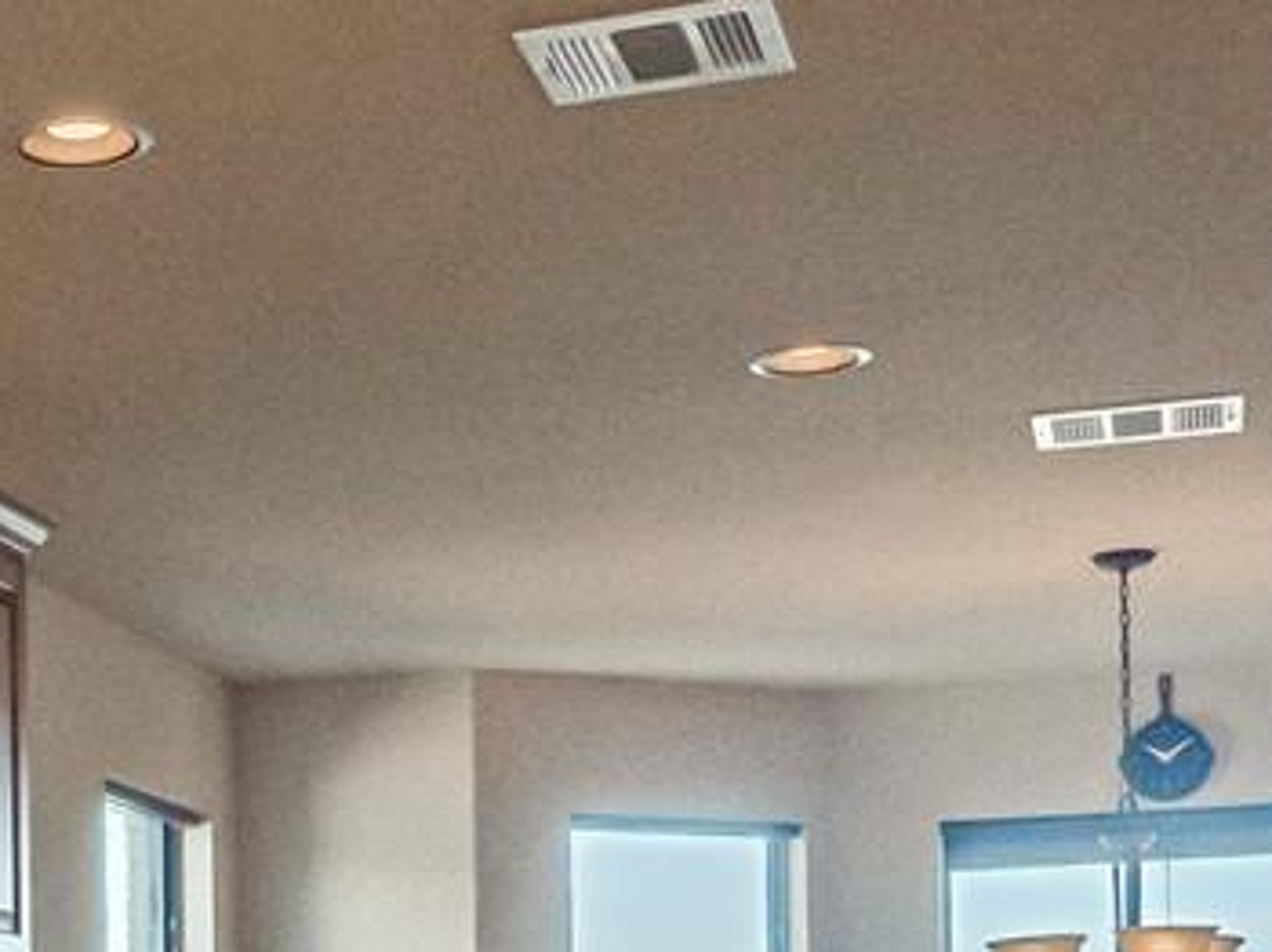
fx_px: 3011
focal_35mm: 82
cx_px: -69
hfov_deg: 22.7
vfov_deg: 17.0
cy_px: 1221
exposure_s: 1/250
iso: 500
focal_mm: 7
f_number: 6.3
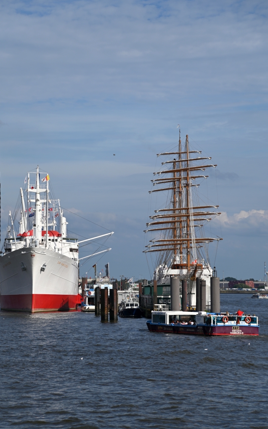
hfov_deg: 10.7
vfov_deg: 17.0
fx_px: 1437
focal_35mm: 123
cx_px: 126
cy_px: 215
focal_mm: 120
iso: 100
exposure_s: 1/640
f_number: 7.1
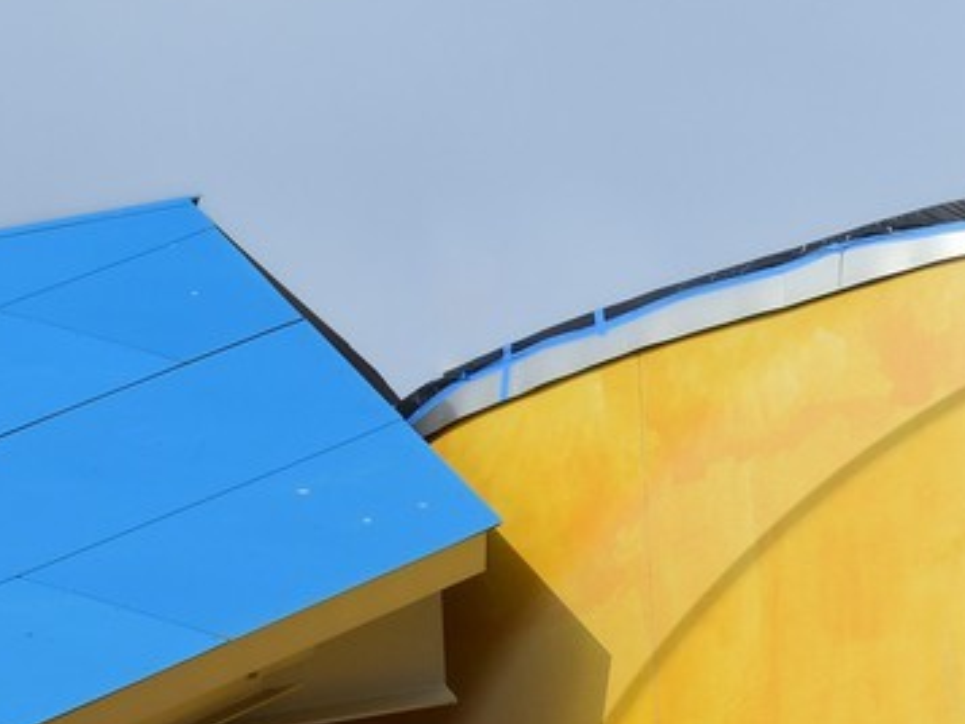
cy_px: 1267
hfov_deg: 6.5
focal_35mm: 301
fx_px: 8394
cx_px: 1438
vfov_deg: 4.9
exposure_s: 1/320
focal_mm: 70
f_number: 14
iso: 200
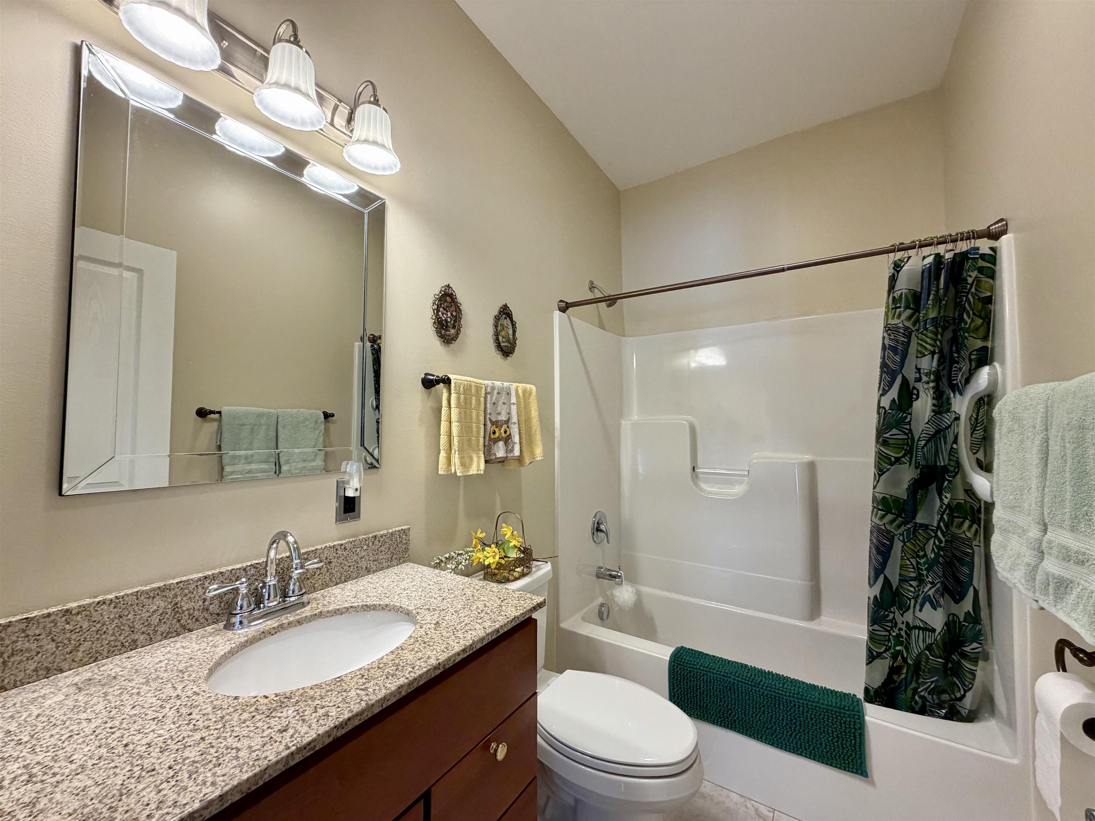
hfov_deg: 102.1
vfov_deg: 85.7
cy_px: 410
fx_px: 443
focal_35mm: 14
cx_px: 548
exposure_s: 1/120
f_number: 2.2
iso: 250
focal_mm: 2.22
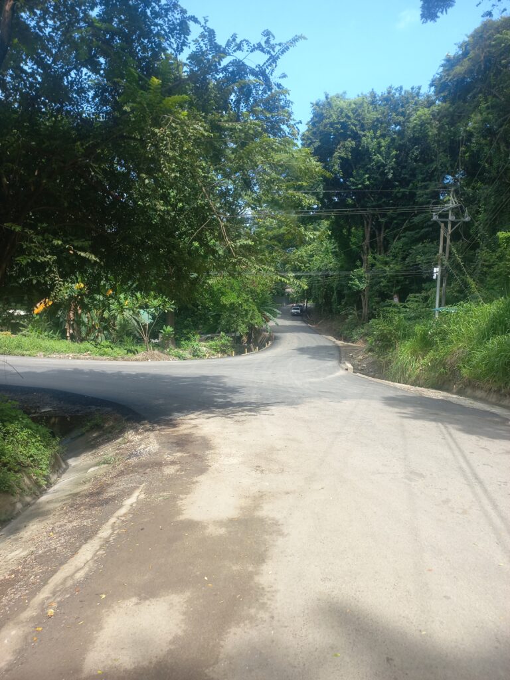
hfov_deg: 54.9
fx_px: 491
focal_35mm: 25
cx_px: 255
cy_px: 340
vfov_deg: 69.4
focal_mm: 4.6
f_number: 1.8
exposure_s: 1/194
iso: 25
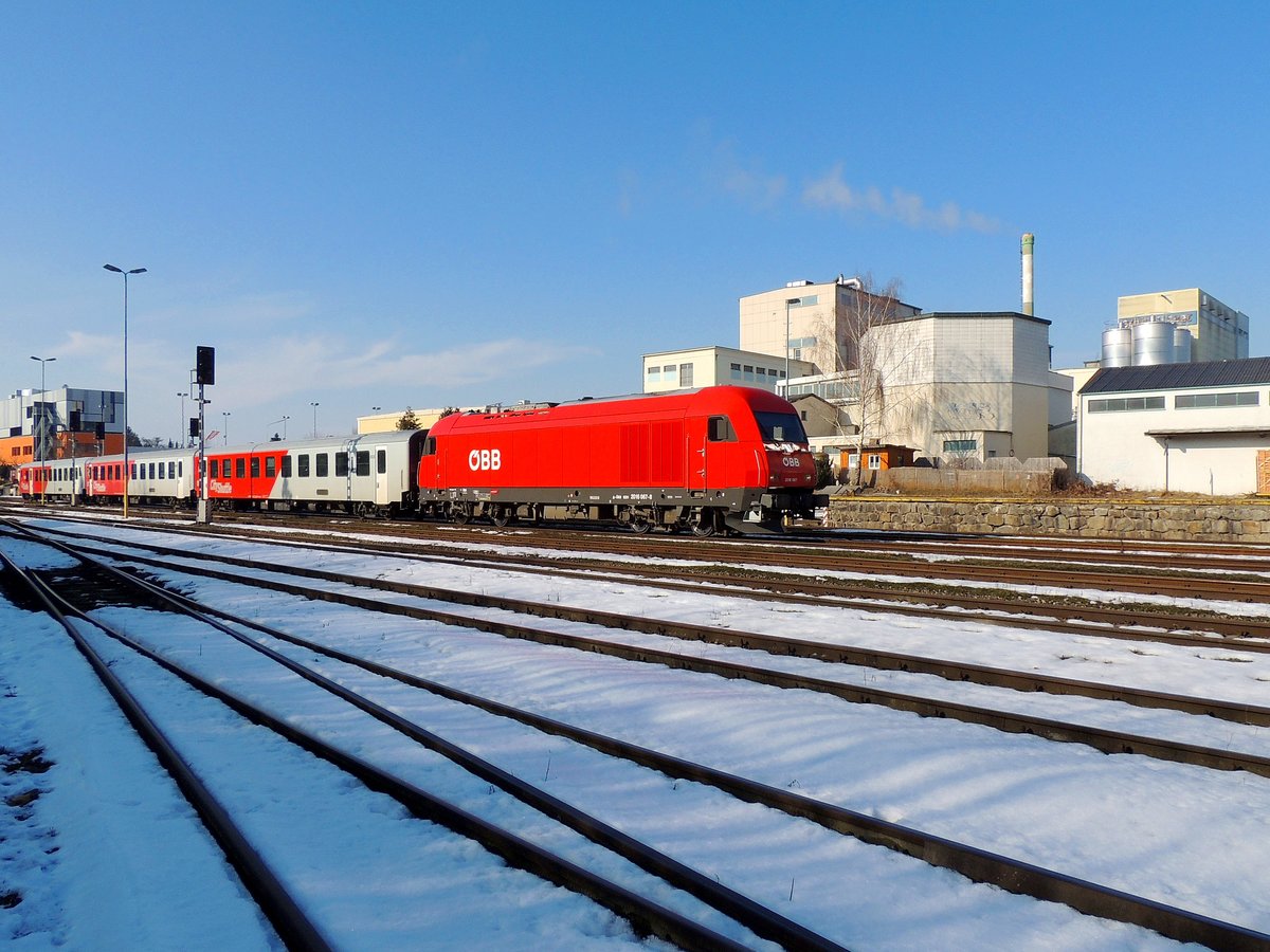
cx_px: 635
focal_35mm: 24
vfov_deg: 56.8
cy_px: 476
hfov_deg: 71.6
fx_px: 881
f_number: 3.7
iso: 100
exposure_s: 1/1600
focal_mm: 4.3
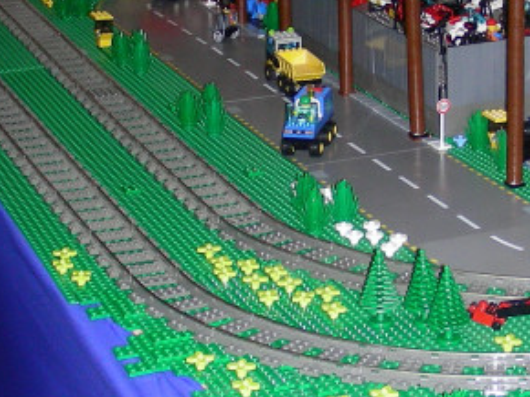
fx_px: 1606
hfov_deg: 18.7
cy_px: 80
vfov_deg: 14.0
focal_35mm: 105
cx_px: 296
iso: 116
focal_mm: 6.3
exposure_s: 1/60.1
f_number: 3.5
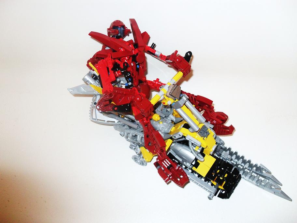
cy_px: 112
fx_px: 300
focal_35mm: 35
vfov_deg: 40.7
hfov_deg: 52.6
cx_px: 148
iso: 200
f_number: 2.8
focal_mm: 6.2
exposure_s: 1/45
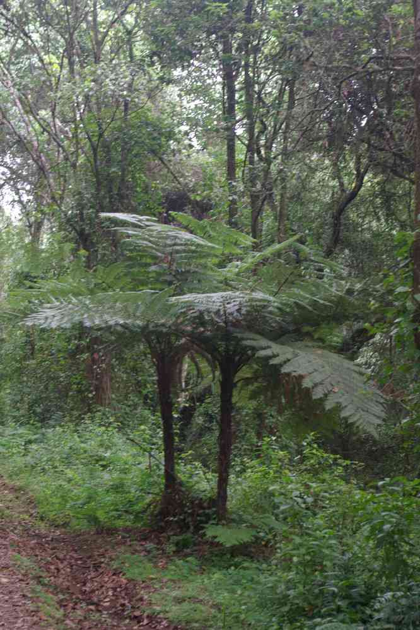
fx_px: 1312
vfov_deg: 27.0
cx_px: 210
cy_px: 315
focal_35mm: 75
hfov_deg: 18.2
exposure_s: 1/30
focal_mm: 50
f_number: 5.6
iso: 400
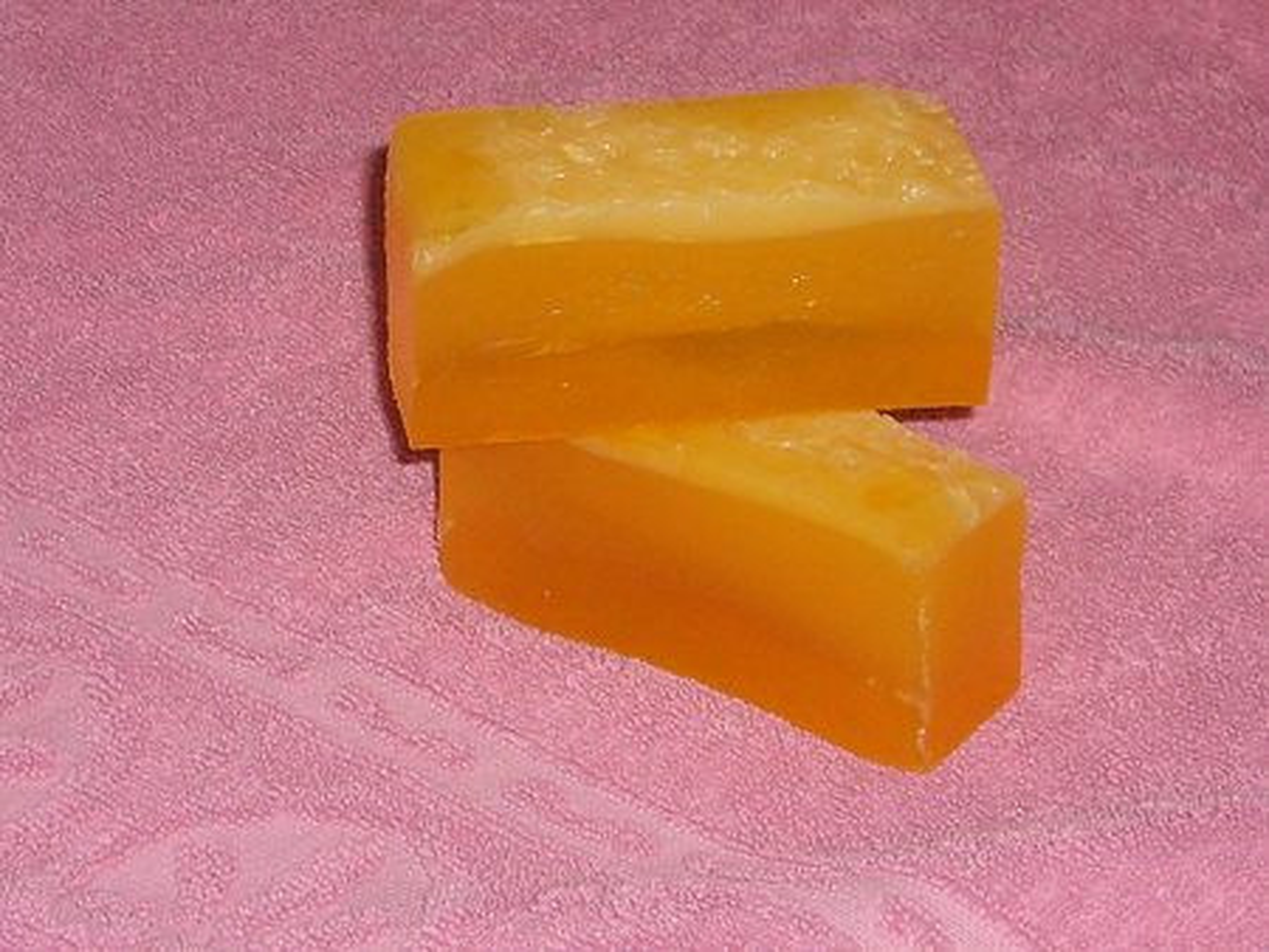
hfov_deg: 36.8
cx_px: 634
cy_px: 476
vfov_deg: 28.1
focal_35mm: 52
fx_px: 1907
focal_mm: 8.7
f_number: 3.3
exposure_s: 1/45
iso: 100
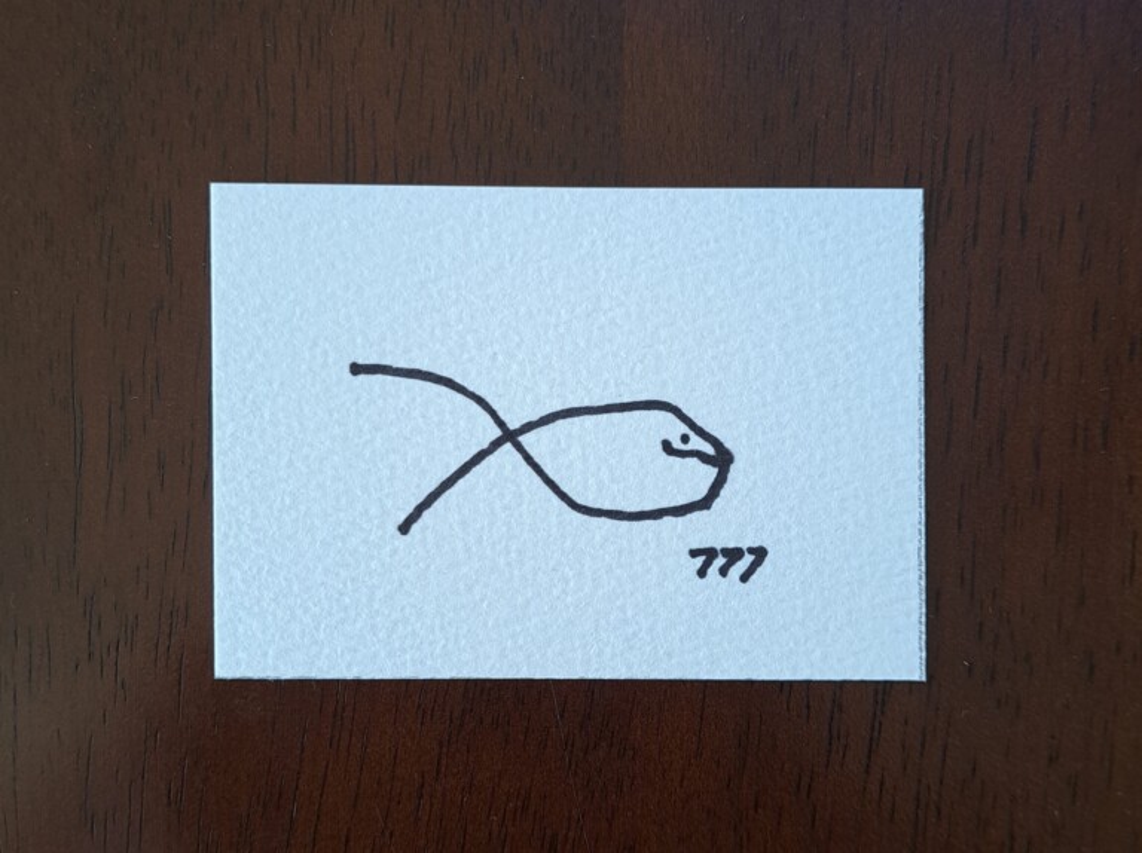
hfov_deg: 71.7
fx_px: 791
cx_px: 571
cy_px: 426
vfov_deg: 56.7
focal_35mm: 24
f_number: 1.8
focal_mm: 5.23
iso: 50
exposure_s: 1/50
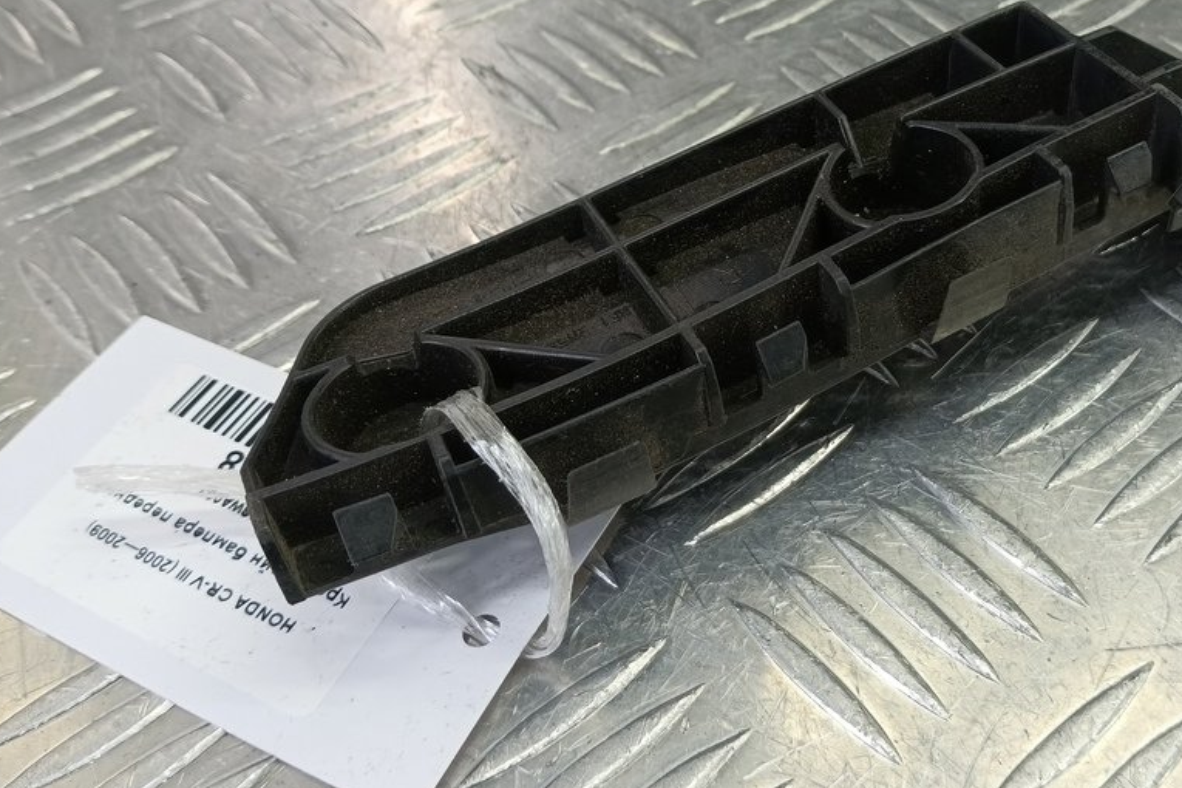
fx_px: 1051
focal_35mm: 32
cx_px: 768
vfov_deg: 40.5
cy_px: 253
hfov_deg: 57.7
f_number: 1.6
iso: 137
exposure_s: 1/50
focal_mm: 4.11
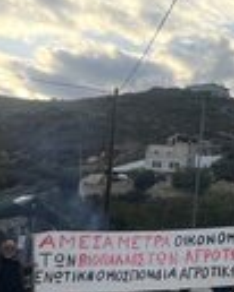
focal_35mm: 74
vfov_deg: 25.7
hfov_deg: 17.1
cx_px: 417
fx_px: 641
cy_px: 160
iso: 50
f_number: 1.5
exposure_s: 1/2353
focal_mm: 5.7
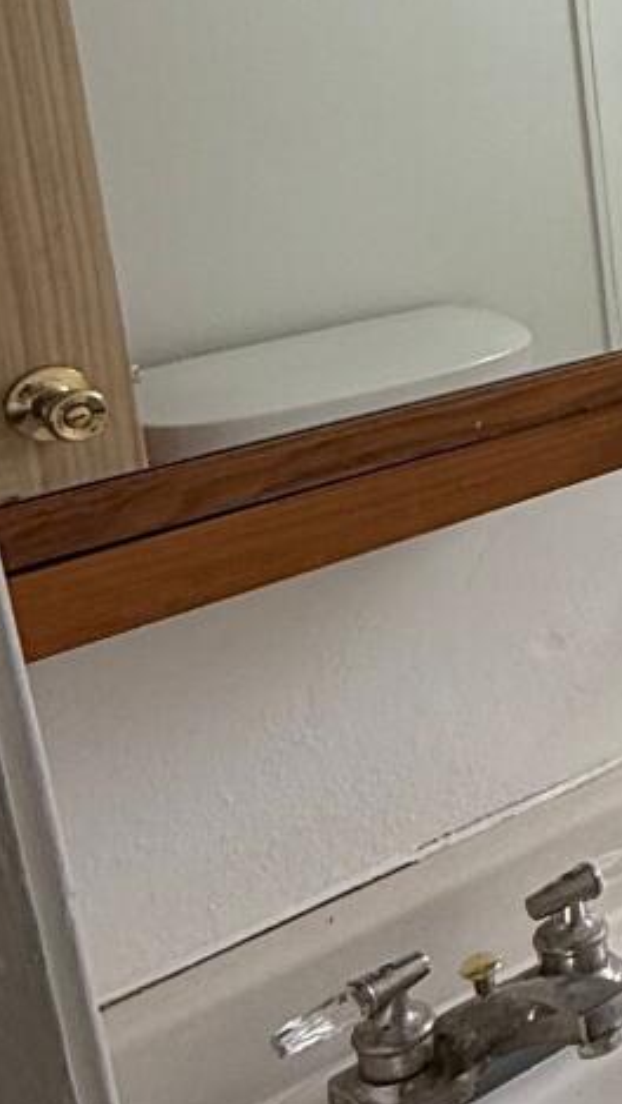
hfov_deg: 14.2
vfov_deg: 32.0
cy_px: 346
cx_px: 1390
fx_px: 1905
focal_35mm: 65
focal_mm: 2.22
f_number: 2.2
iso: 64
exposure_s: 1/191
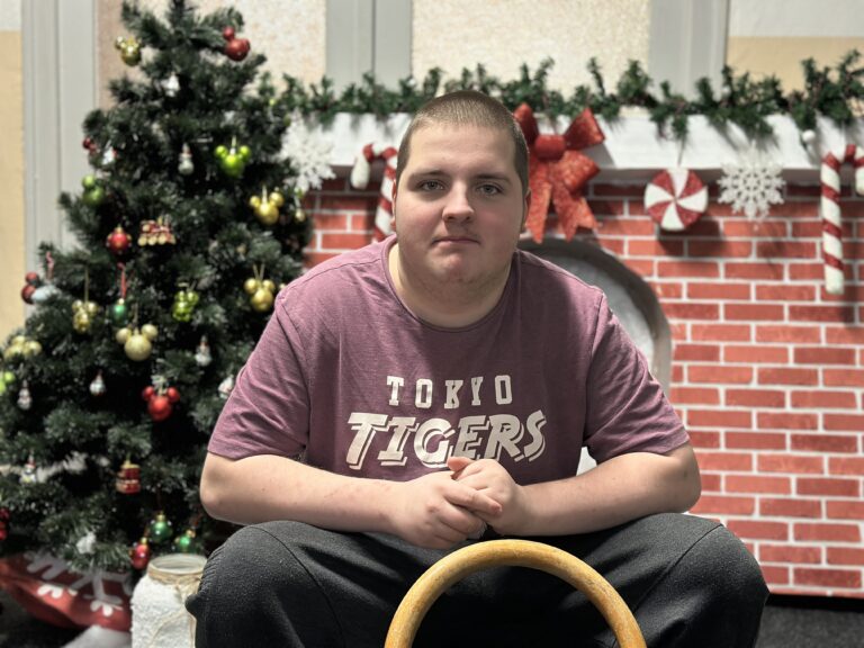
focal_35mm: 48
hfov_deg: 39.7
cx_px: 432
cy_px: 324
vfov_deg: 30.3
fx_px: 1198
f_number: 1.78
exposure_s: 1/33
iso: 320
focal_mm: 6.86
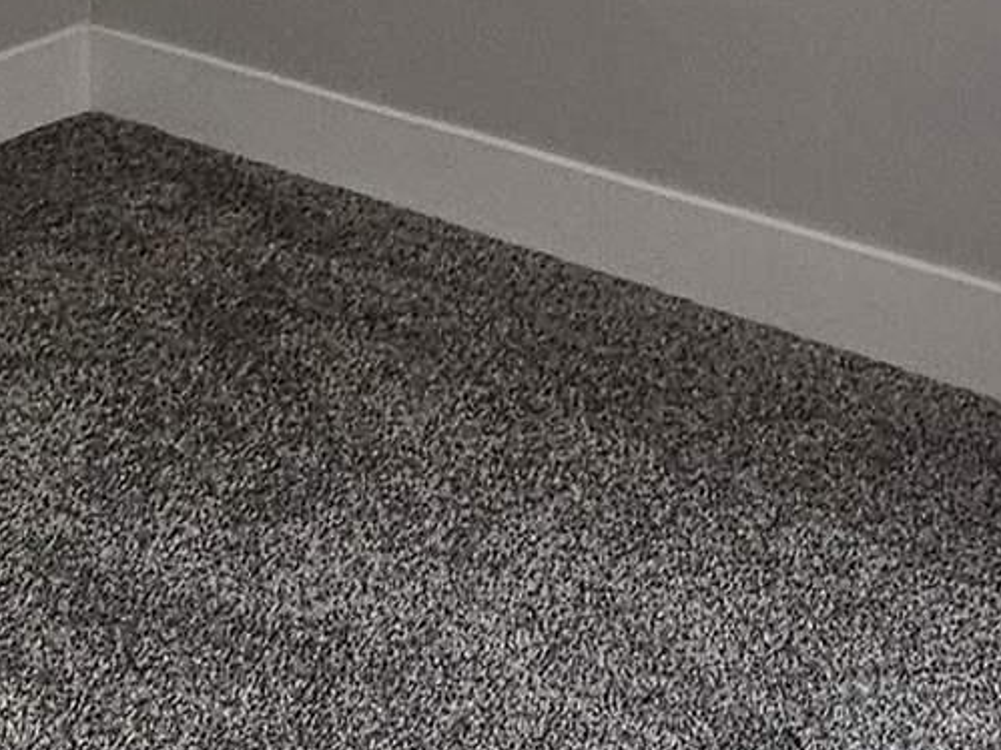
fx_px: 2313
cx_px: 409
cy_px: -666
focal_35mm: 80
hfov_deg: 24.4
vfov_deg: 15.4
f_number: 2.2
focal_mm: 2.2
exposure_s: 1/60
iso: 100
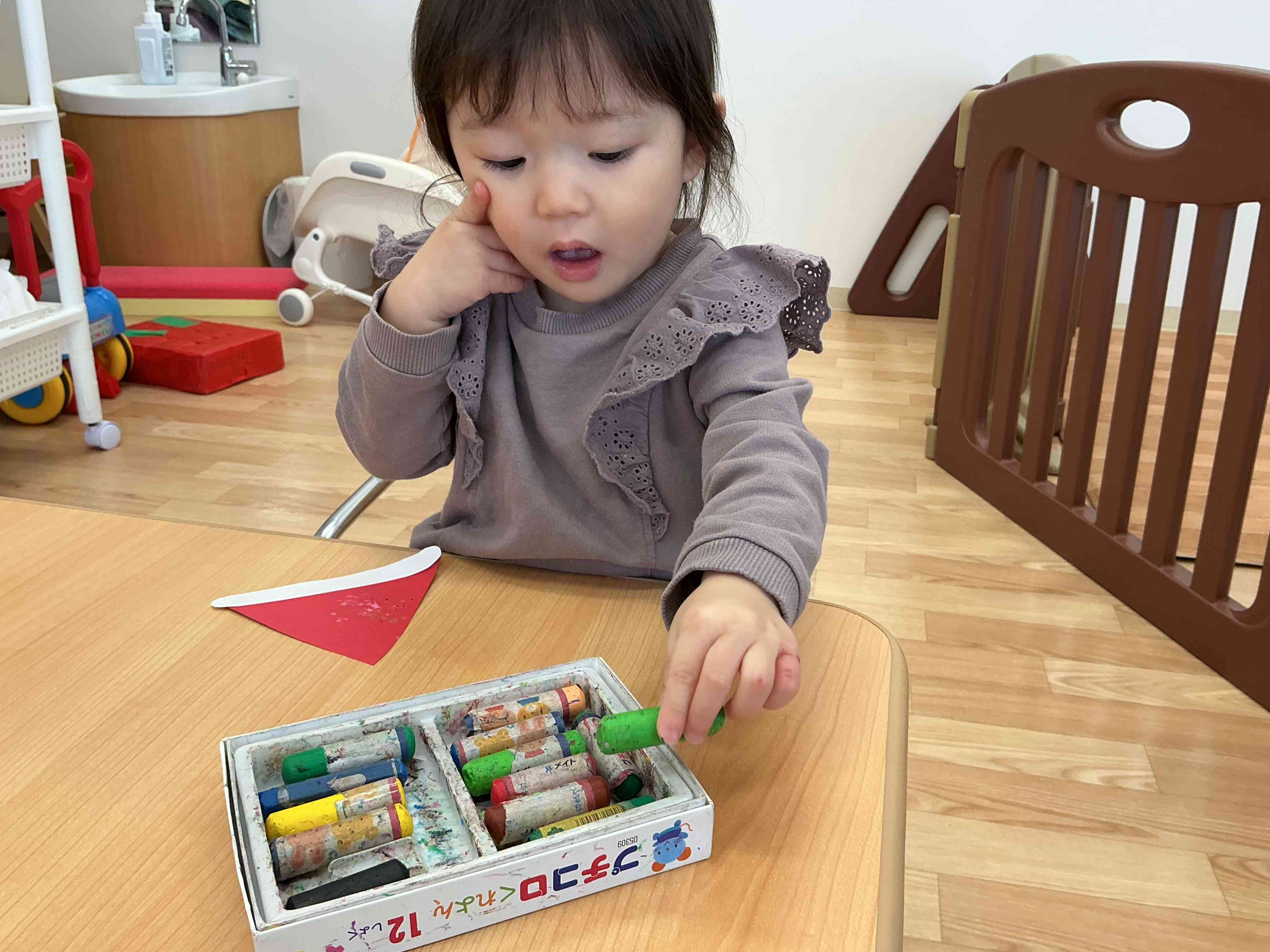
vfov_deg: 46.8
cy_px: 476
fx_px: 1101
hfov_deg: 60.0
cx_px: 647
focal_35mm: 30
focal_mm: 3
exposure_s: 1/60
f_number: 1.8
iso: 32
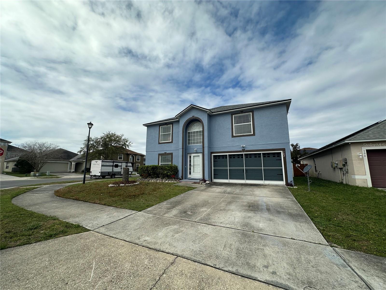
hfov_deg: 102.1
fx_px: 156
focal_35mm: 14
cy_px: 145
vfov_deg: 85.7
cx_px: 193
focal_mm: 2.22
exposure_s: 1/2747
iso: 50
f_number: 2.2
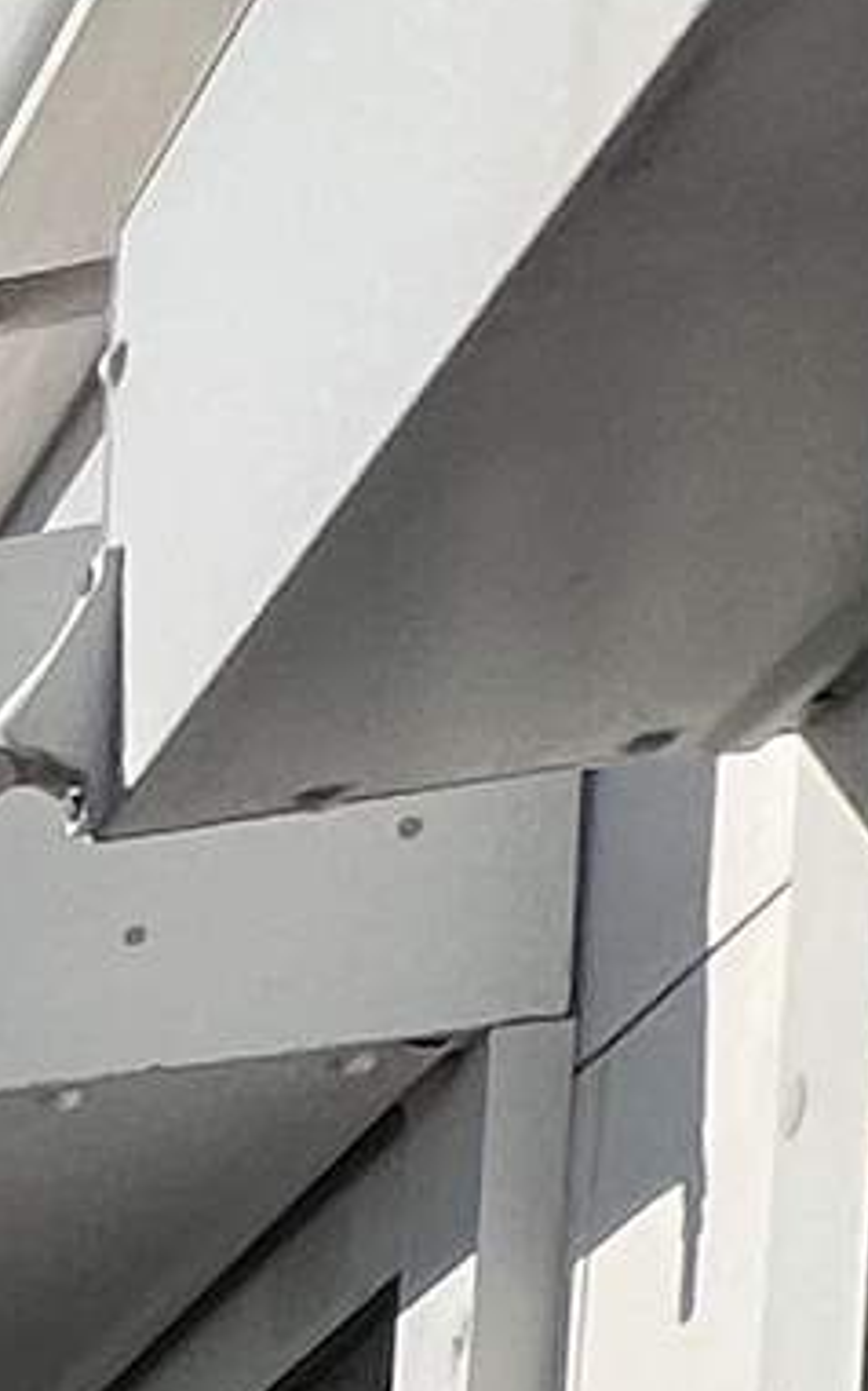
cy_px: 3162
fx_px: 4203
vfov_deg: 14.1
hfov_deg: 6.4
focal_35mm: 111
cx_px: -3457
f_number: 1.8
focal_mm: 1.57
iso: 32
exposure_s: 1/3215
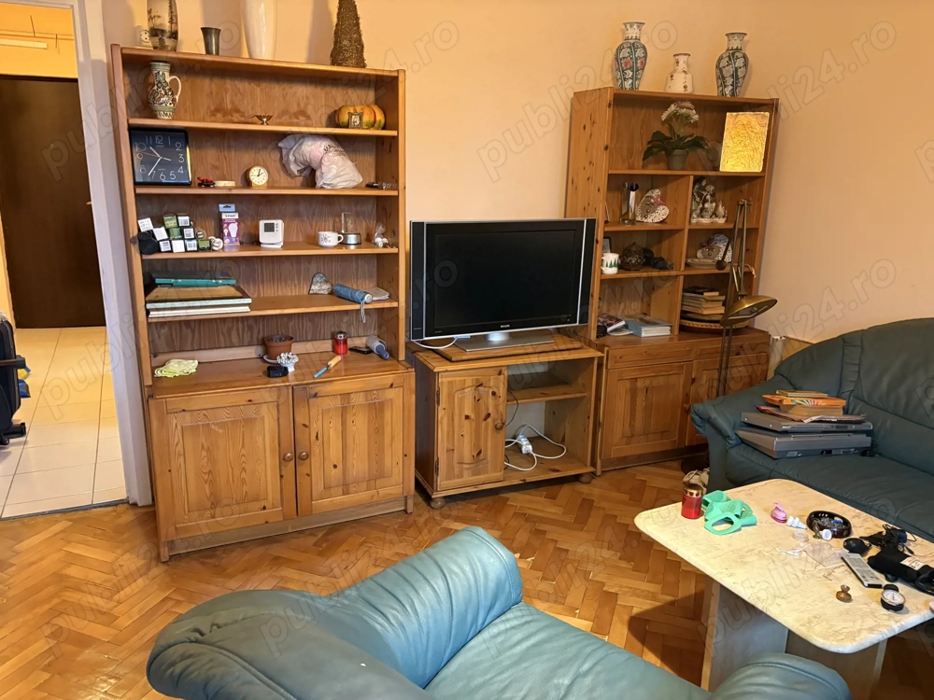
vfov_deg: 53.1
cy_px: 350
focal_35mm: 26
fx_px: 702
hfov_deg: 67.3
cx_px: 467
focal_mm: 5.96
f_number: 1.6
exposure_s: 1/33
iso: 400
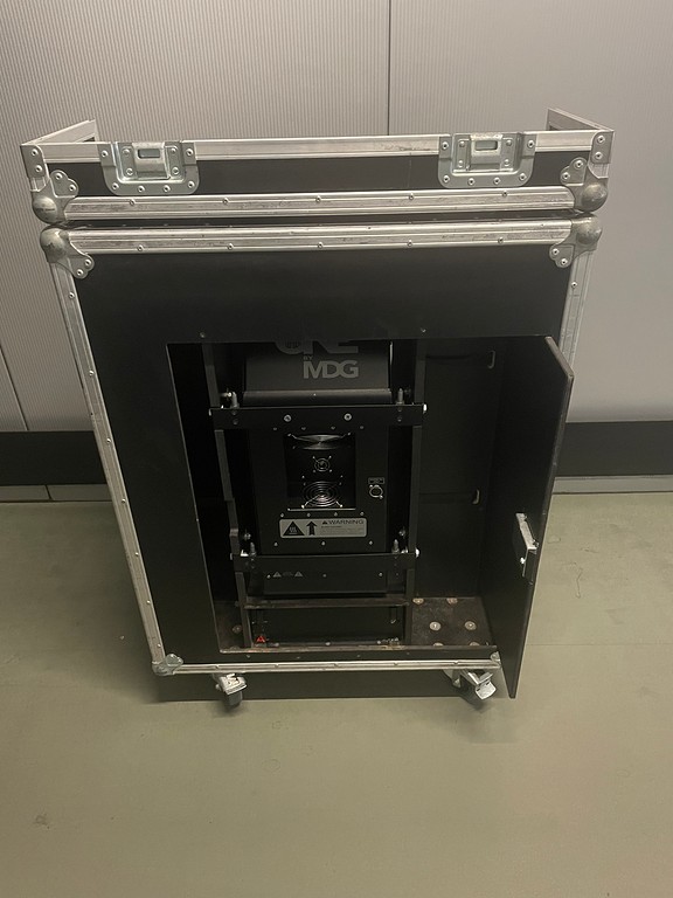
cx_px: 336
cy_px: 449
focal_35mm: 26
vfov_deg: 67.3
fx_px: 674
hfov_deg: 53.1
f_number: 1.6
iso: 640
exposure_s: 1/25
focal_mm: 4.2
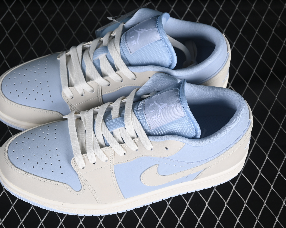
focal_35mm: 85
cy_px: 114
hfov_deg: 22.5
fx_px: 719
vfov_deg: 18.1
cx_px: 124
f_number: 7.1
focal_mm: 50
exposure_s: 1/80
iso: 160
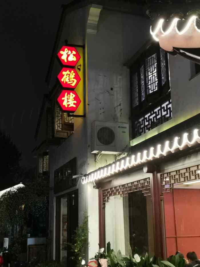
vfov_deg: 41.2
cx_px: 100
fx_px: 354
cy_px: 134
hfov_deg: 31.5
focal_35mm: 46
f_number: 1.8
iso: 200
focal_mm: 5.58
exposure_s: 1/50
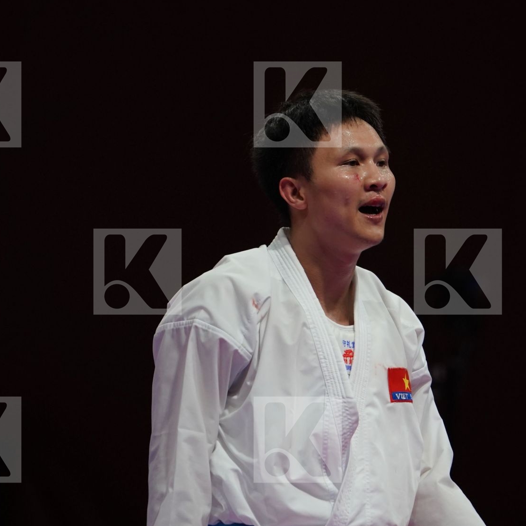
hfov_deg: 3.0
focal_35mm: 577
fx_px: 9919
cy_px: 272
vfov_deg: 3.0
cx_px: 298
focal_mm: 280
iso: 1250
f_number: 4
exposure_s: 1/1000
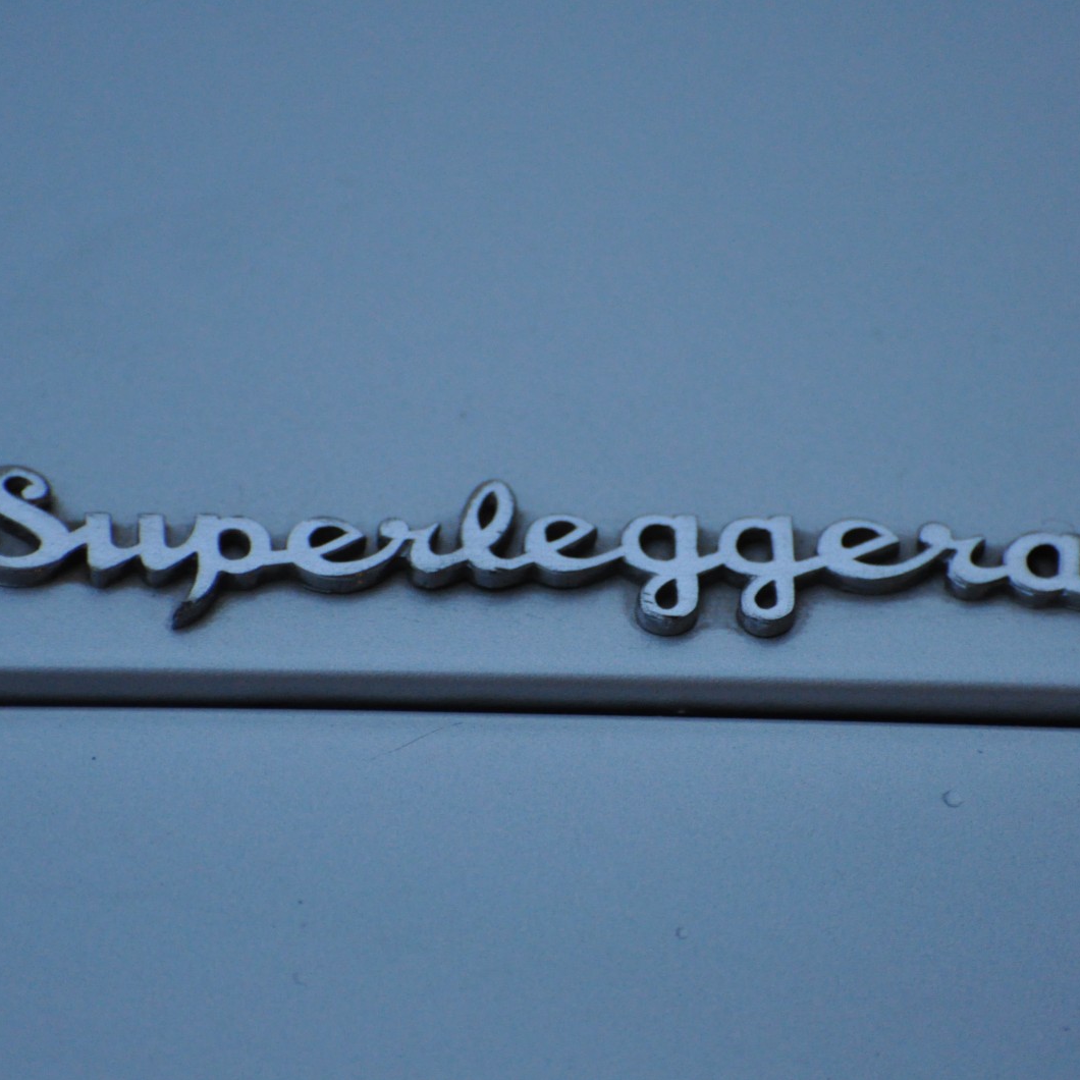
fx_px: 14931
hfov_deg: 4.1
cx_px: 564
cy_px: 541
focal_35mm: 423
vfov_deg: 4.1
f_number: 5.3
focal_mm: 220
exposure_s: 1/160
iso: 1600
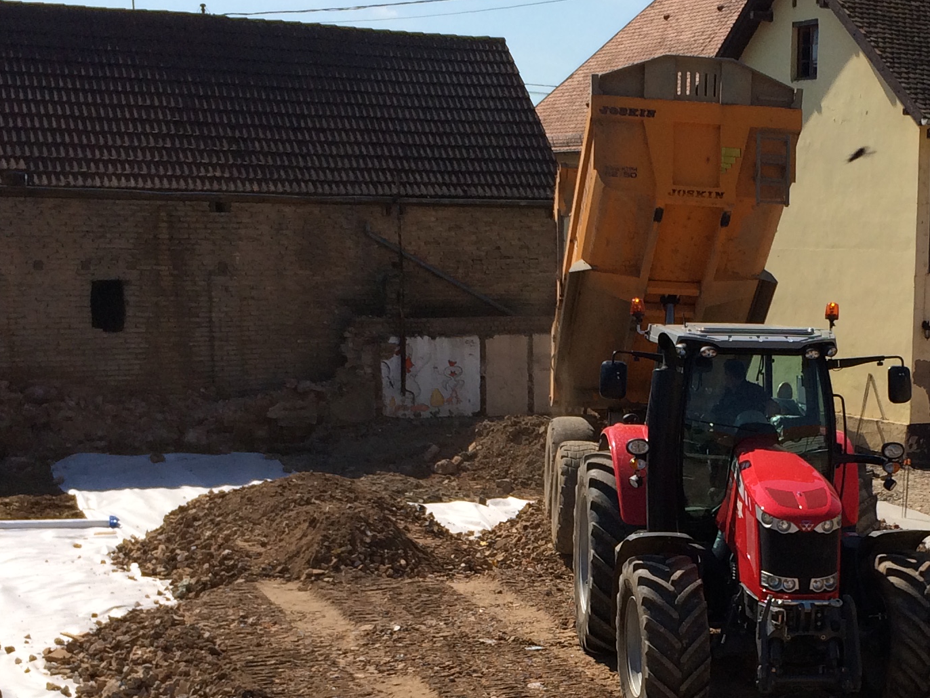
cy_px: 617
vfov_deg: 20.9
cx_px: 704
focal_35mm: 69
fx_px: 1854
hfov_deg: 27.7
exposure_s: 1/2933
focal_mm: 4.15
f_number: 2.2
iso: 32
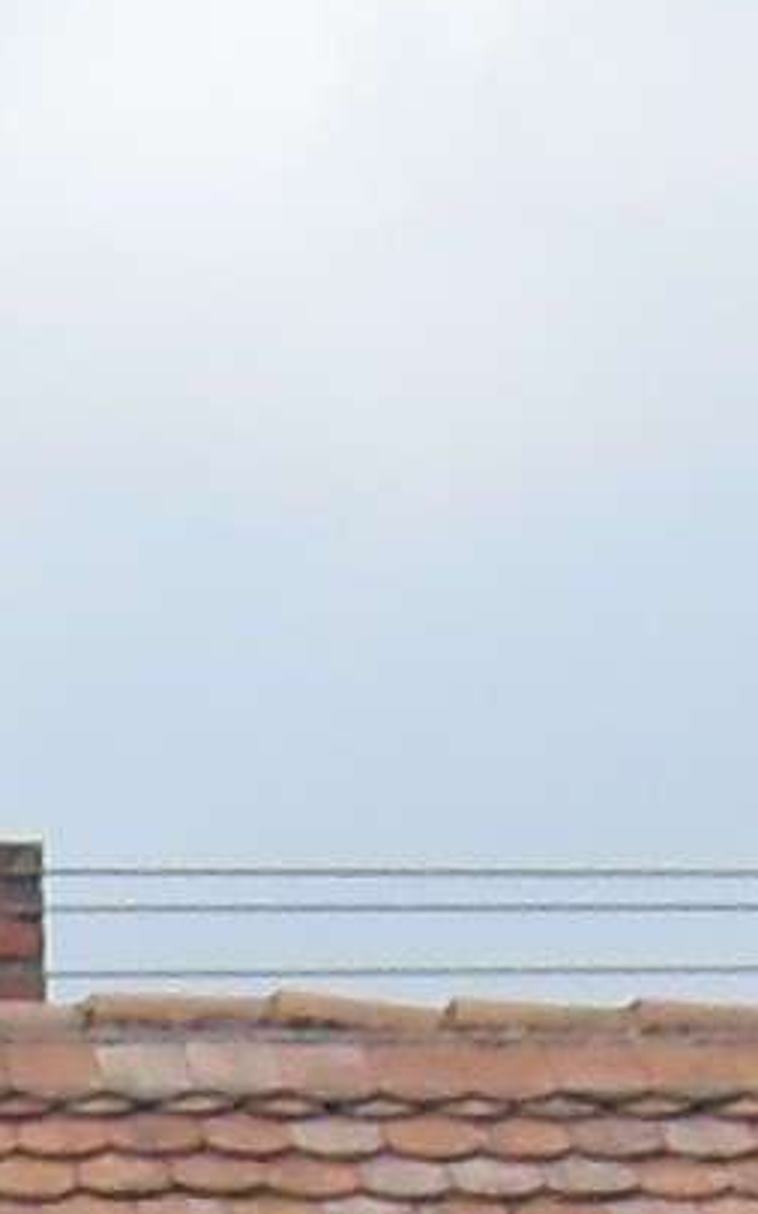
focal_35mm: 334
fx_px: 11044
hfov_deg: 3.8
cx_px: -1492
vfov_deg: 6.0
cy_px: 3249
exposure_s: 1/125
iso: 80
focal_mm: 6.3
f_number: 7
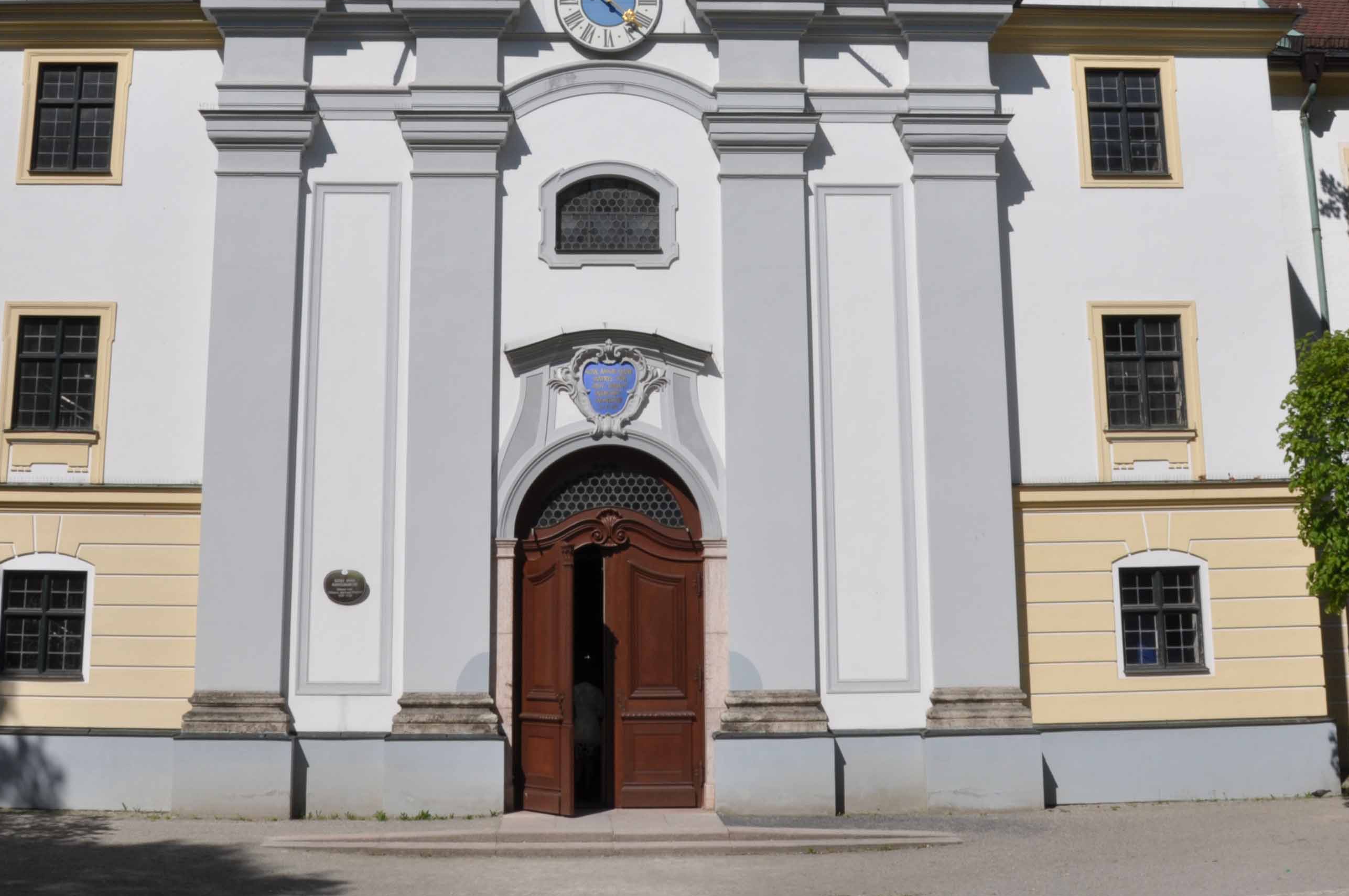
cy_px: 152
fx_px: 1684
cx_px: 633
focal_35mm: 45
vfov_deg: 29.0
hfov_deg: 43.6
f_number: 20
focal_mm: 18
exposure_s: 1/200
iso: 200
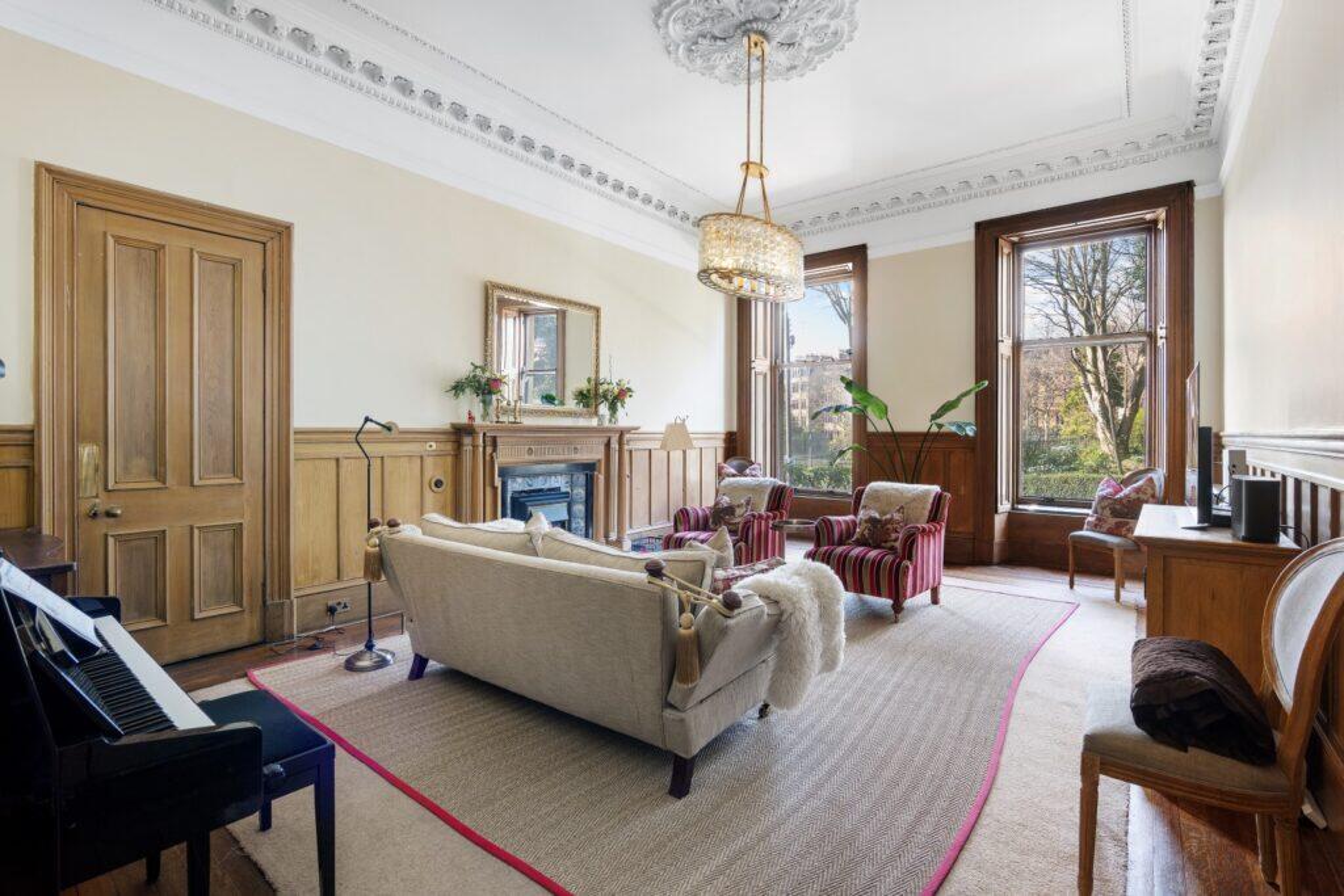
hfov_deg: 96.7
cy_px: 448
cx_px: 672
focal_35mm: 16
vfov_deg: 73.8
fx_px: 597
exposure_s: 1/2.5
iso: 400
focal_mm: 16
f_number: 8
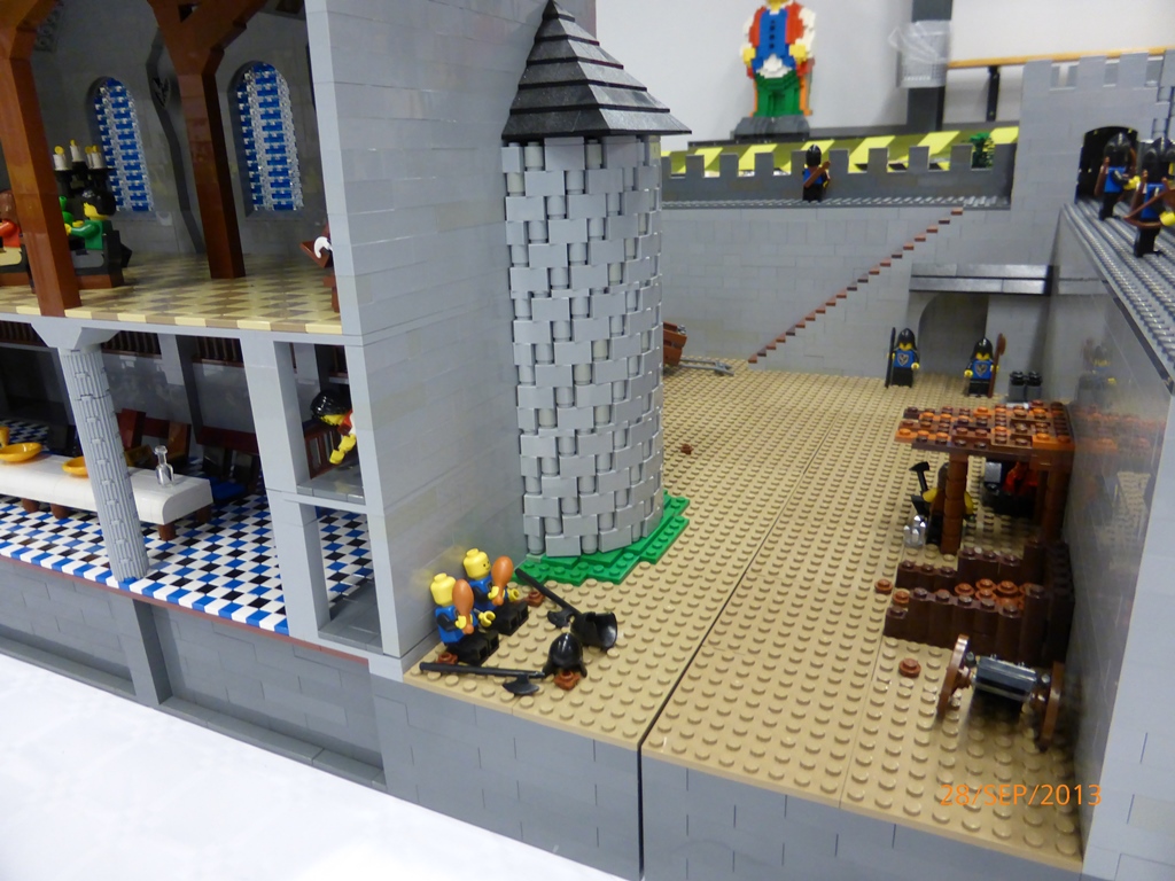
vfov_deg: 56.8
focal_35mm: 24
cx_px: 588
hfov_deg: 71.6
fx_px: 815
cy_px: 440
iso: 400
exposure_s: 1/15
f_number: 3.3
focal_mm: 4.3
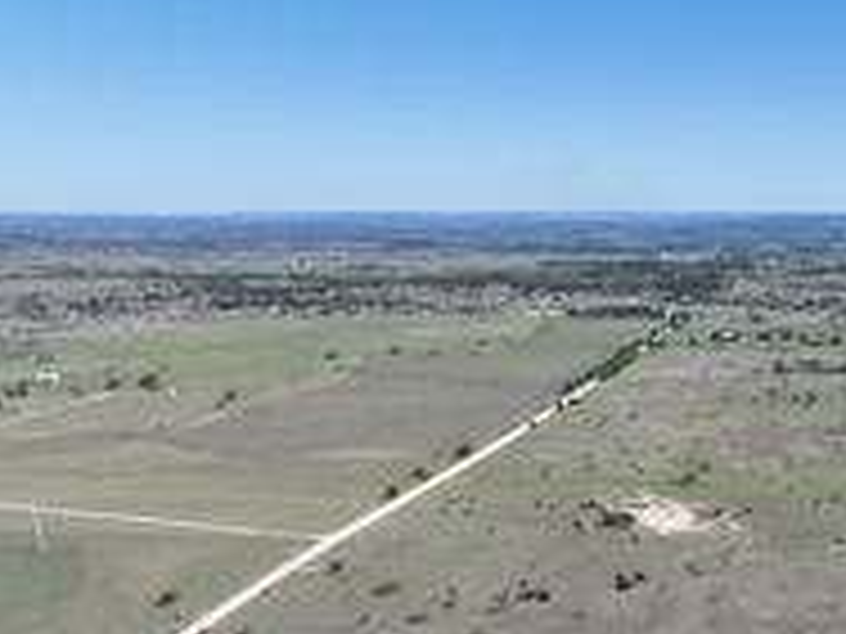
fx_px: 1246
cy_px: 598
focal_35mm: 51
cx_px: 896
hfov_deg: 33.4
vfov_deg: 27.3
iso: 100
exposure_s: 1/2000
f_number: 3.2
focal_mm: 12.29
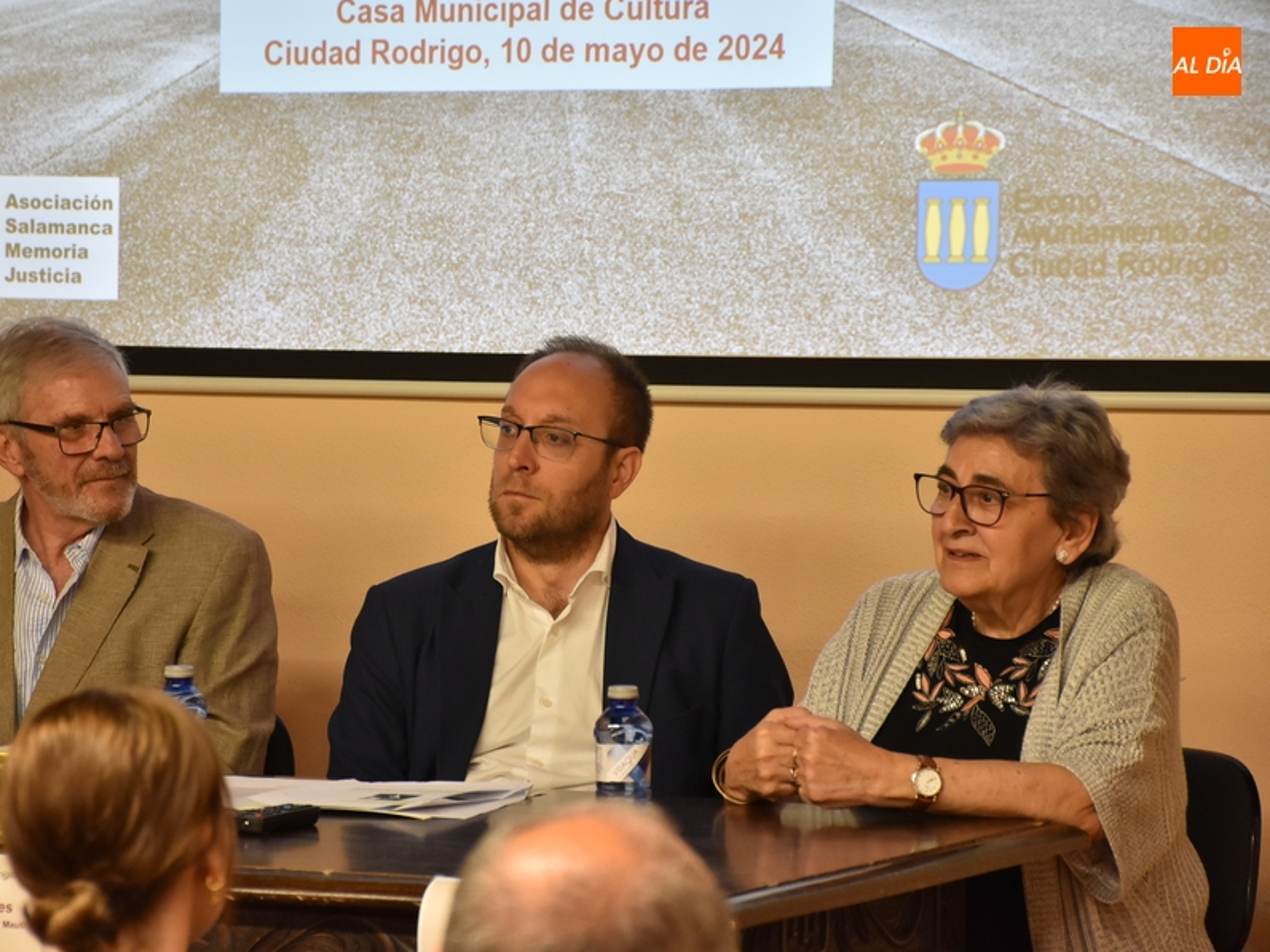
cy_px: 475
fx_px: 5393
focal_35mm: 147
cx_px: 557
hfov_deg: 13.4
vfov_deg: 10.1
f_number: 5.3
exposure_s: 1/60
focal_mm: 90
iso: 1100
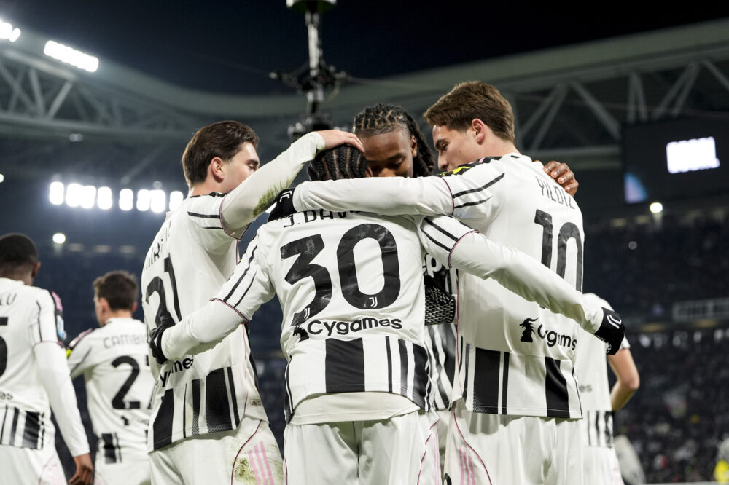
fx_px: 1417
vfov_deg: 19.4
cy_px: 242
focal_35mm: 70
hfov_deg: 28.9
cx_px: 364
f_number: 3.5
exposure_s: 1/1000
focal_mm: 70
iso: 2000
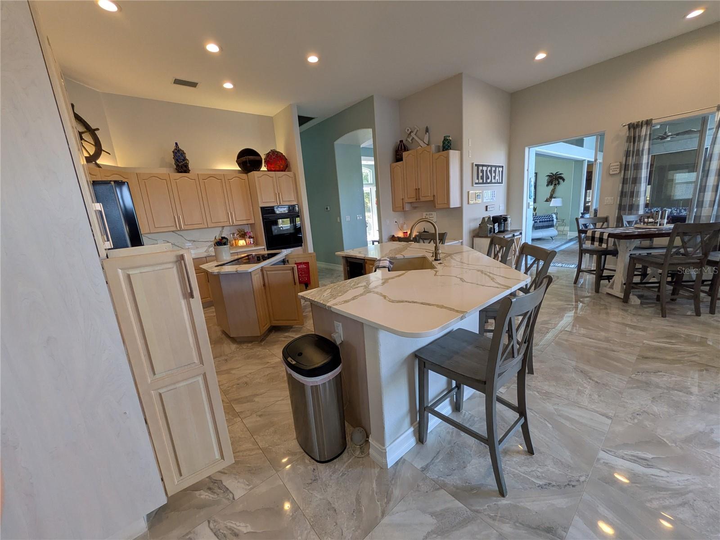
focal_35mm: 14
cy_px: 270
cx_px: 360
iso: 77
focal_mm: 1.83
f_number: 2.2
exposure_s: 1/120
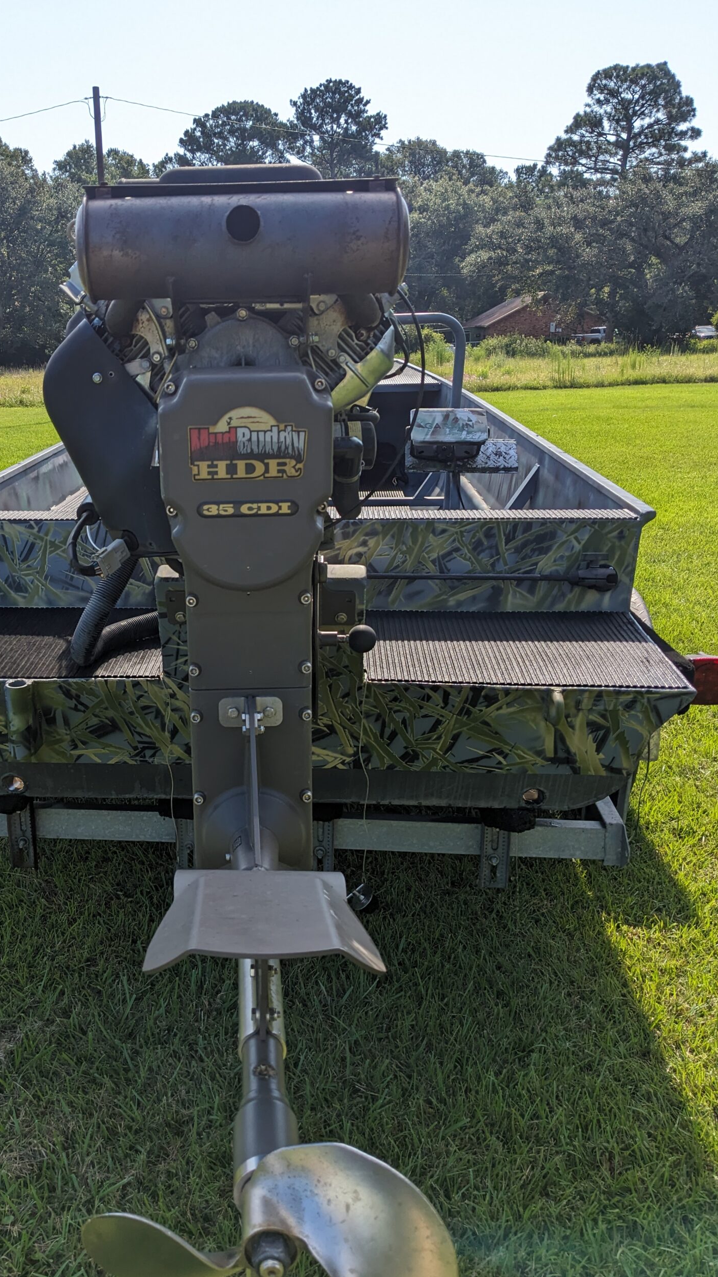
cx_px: 249
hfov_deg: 38.6
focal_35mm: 30
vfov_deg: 64.3
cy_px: 643
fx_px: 1015
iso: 51
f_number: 1.73
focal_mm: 4.38
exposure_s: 1/1799
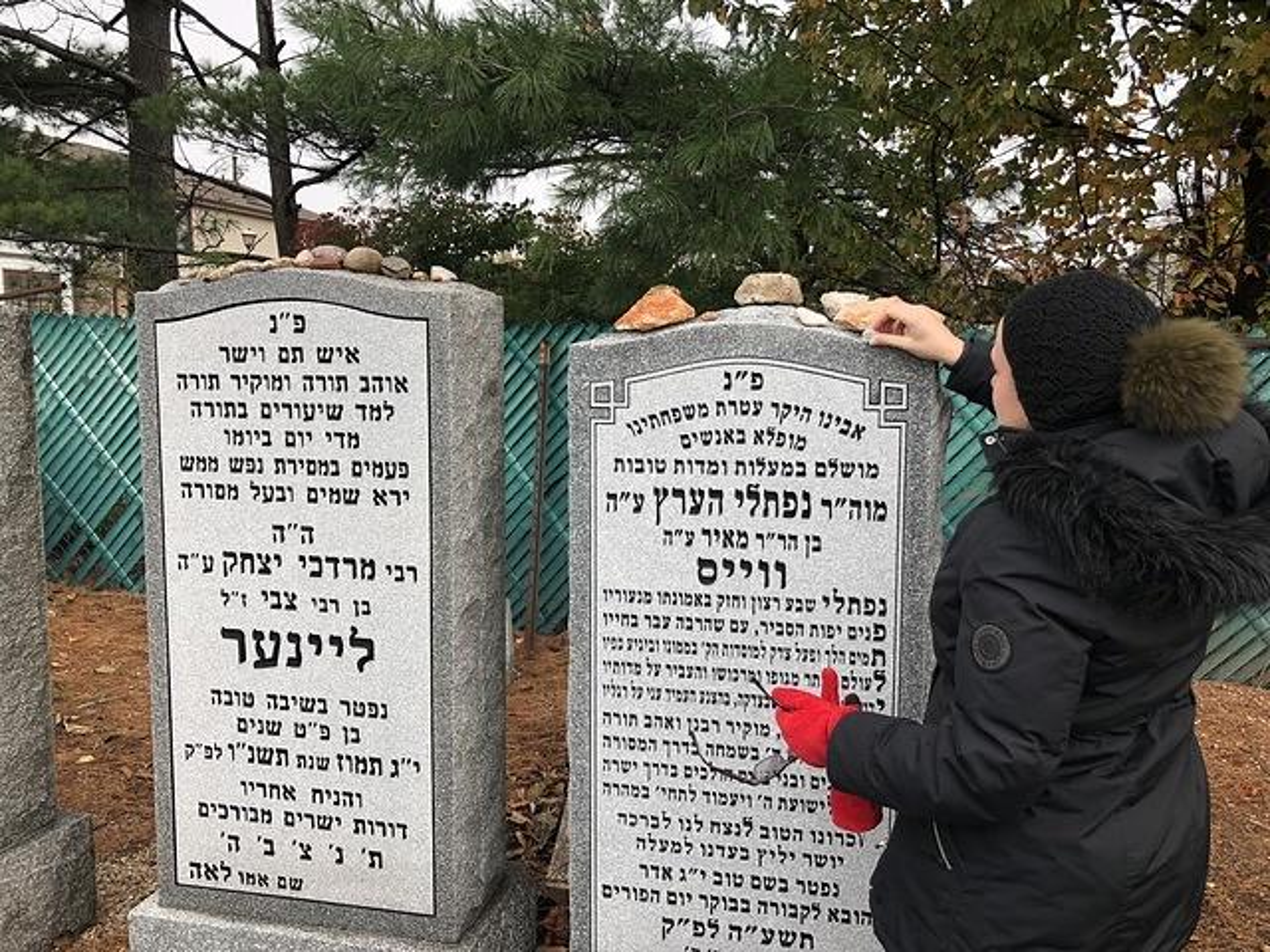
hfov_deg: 61.7
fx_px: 1064
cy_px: 476
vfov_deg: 48.2
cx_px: 635
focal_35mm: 29
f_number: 1.8
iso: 20
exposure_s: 1/225
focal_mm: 3.99
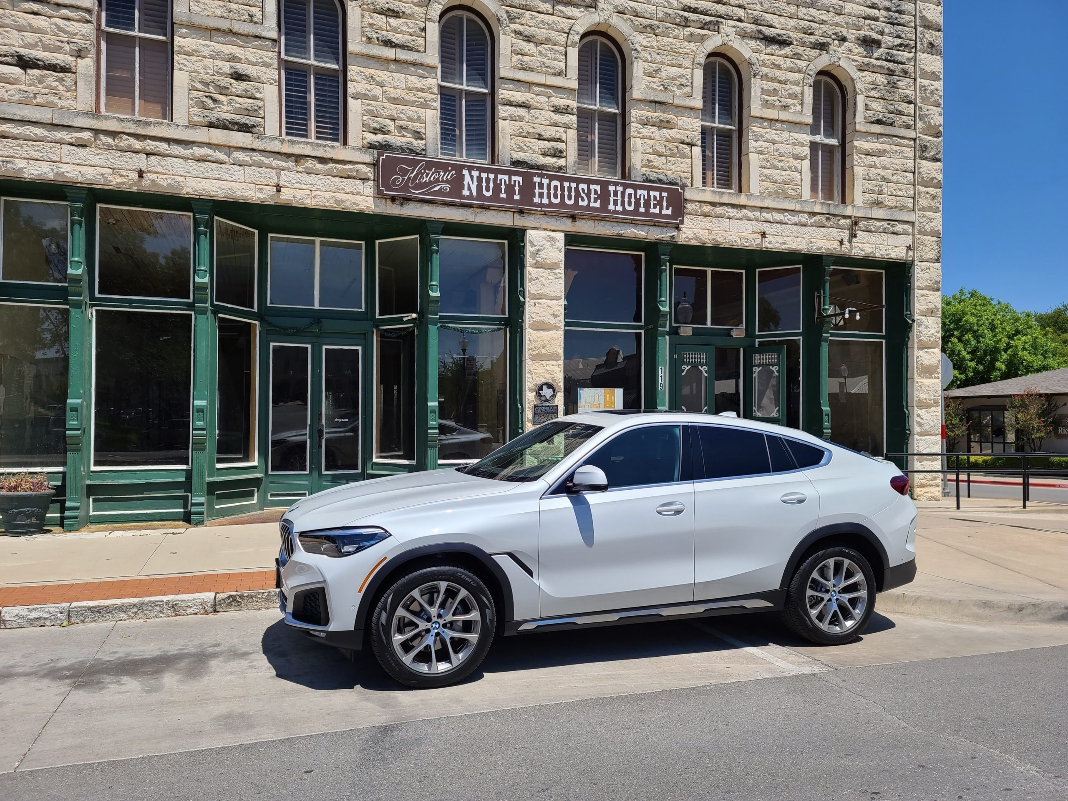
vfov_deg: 54.9
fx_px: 771
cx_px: 534
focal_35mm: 25
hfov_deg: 69.4
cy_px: 400
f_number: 1.8
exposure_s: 1/1231
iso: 16
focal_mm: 7
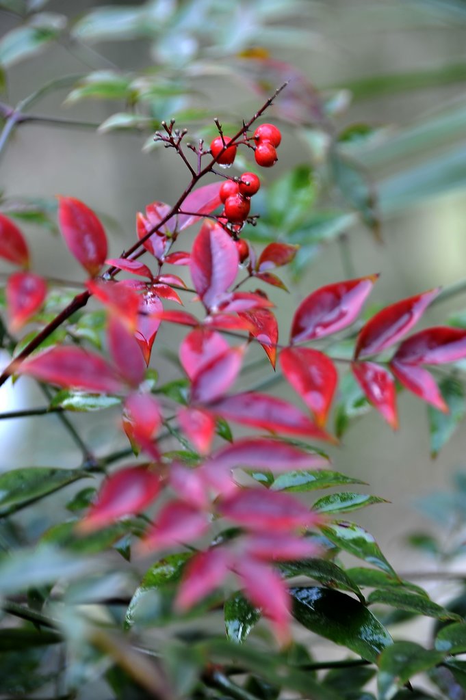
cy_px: 350
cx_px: 233
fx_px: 4279
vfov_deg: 9.4
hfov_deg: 6.2
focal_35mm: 220
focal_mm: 220
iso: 200
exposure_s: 1/6
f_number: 6.3
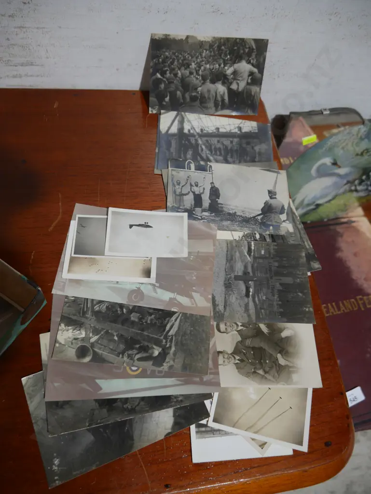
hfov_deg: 49.8
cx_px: 186
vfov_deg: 63.4
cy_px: 247
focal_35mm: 28
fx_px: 400
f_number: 3.5
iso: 200
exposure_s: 1/60
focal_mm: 14
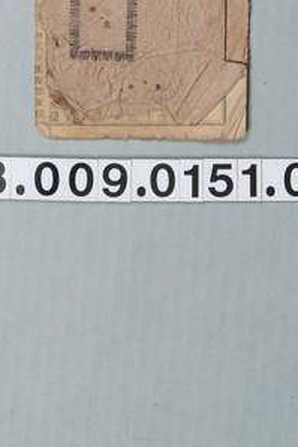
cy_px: -24
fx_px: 1277
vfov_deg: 19.1
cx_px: 144
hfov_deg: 13.3
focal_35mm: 103
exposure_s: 1/125
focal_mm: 32
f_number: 8
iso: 100
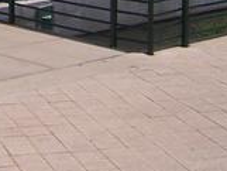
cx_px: -38
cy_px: -158
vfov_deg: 9.7
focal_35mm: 143
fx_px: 938
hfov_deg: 13.4
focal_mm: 6
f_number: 4.8
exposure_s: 1/1000
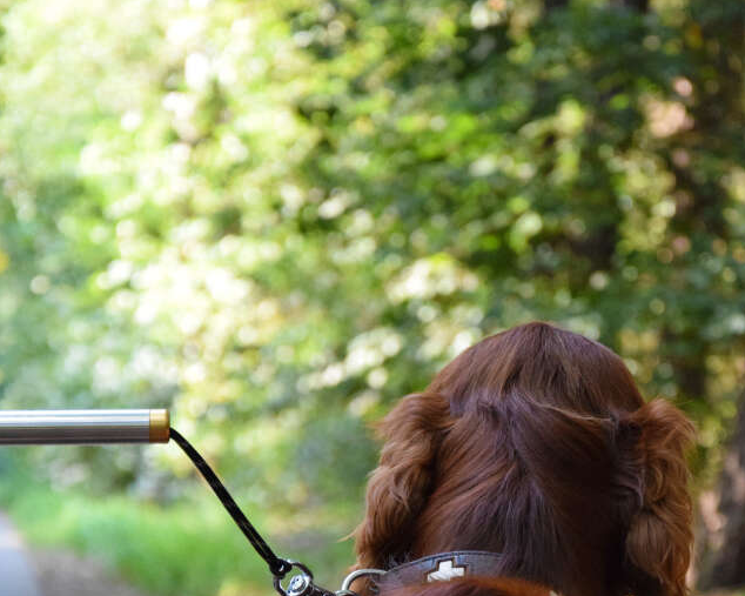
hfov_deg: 10.7
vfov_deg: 8.6
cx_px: 403
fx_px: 3964
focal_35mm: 180
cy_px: 567
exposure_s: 1/500
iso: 3200
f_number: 5.3
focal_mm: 75
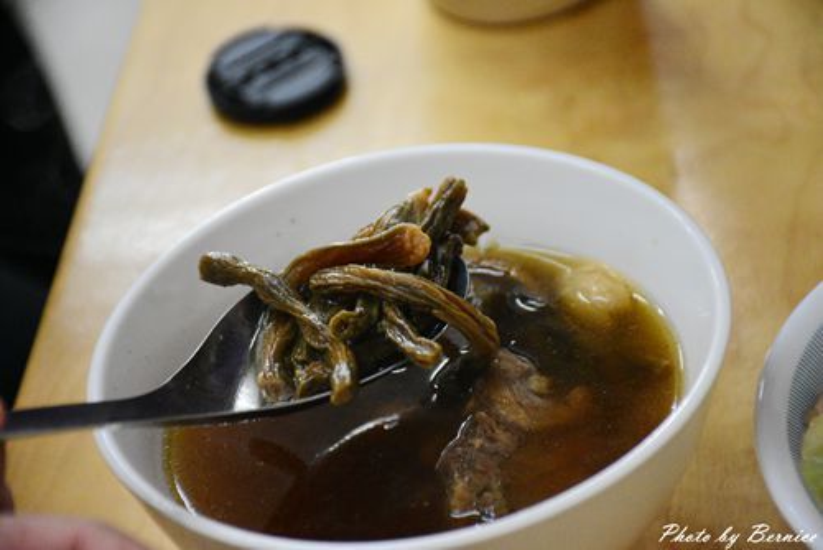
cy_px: 275
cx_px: 412
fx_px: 3431
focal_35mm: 150
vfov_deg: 9.2
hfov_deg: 13.7
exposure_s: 1/160
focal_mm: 100
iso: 5000
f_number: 5.6
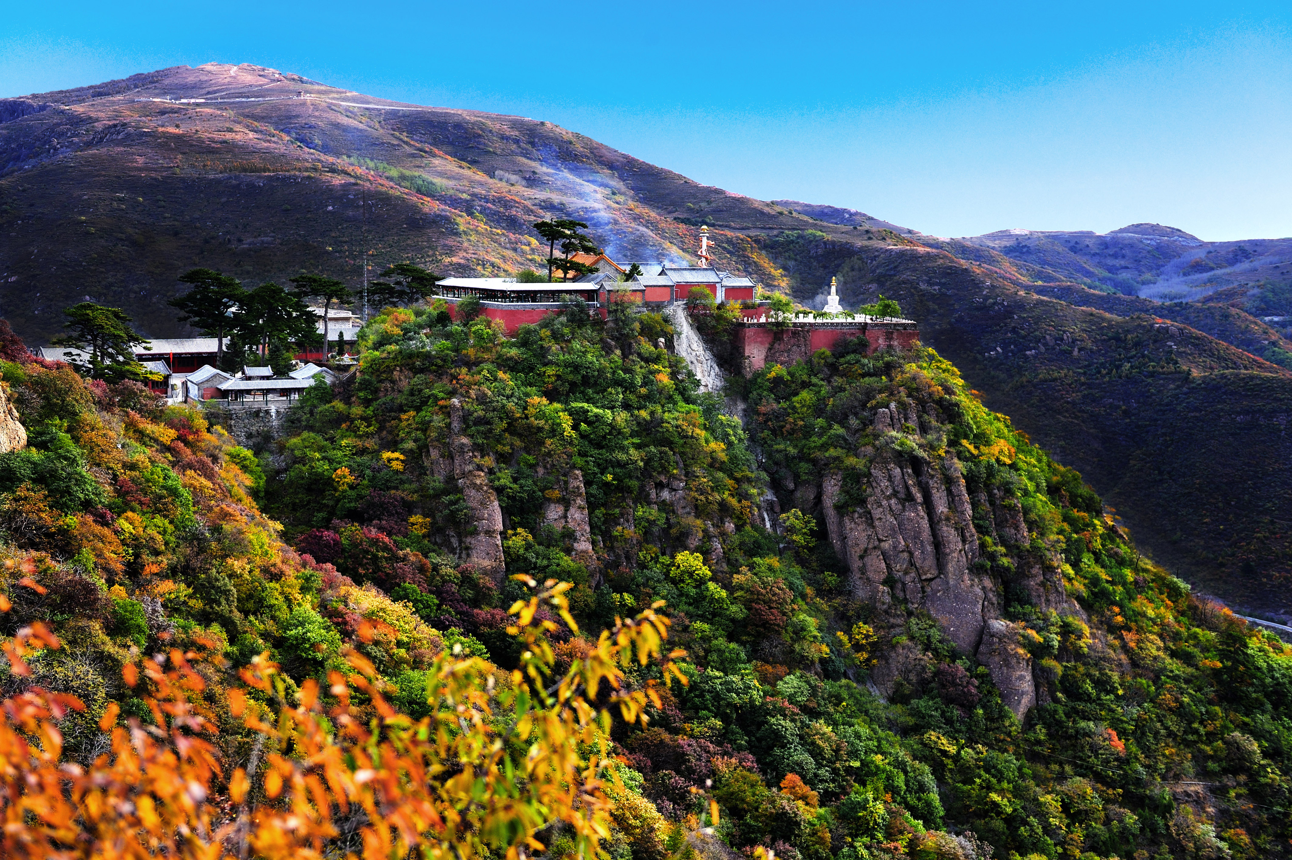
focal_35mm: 50
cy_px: 430
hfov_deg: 39.6
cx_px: 646
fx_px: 1793
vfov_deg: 27.0
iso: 200
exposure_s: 1/400
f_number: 3.5
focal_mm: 50
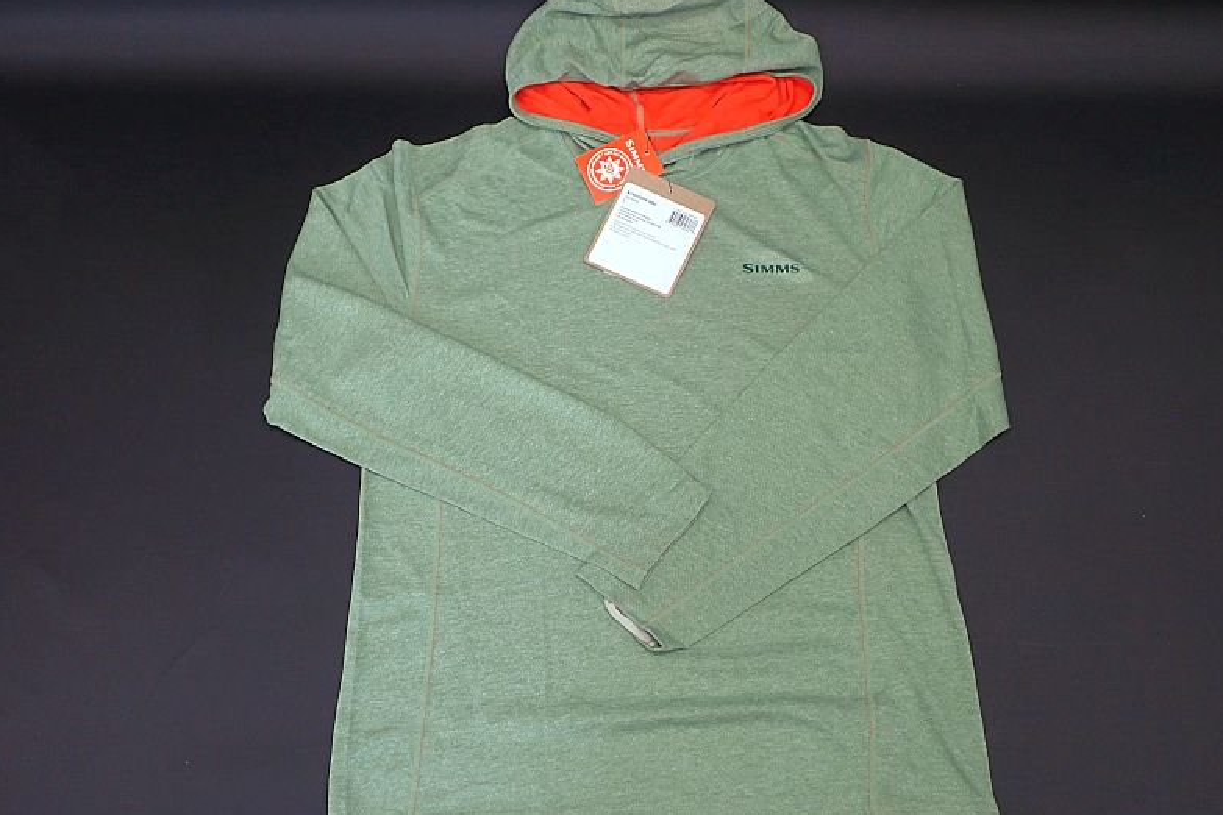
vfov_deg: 38.9
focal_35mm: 34
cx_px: 620
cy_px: 414
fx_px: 1155
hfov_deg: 55.8
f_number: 2.4
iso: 200
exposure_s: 1/30
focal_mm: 5.87
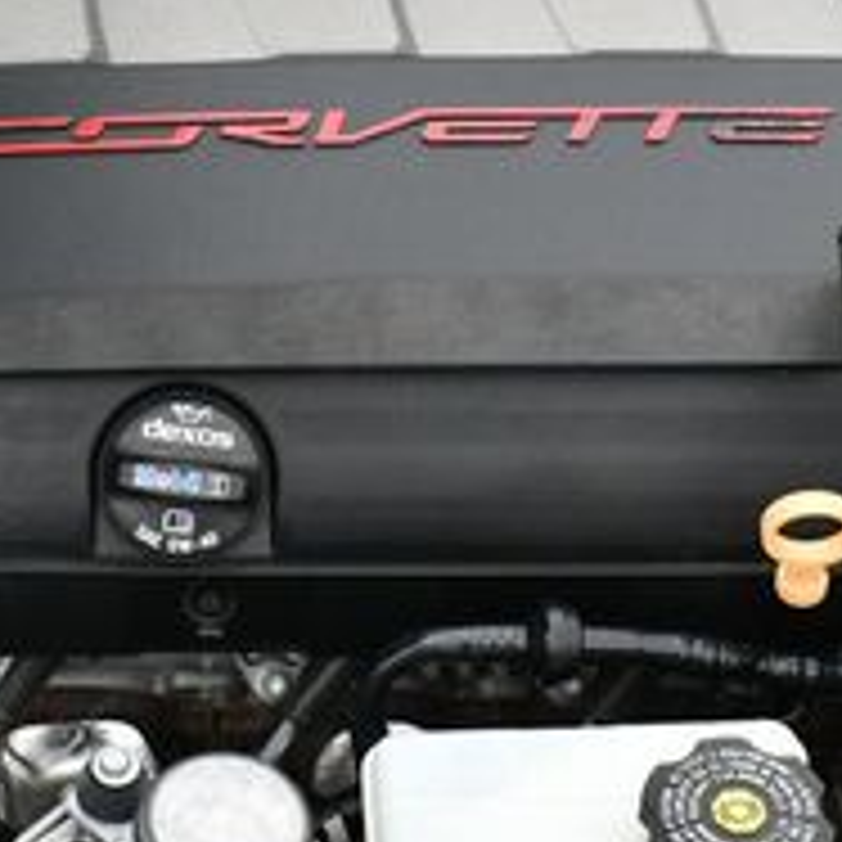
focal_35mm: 105
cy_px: 198
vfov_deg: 16.5
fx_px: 2890
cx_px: 140
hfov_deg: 16.4
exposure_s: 1/250
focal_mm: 18
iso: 220
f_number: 5.6
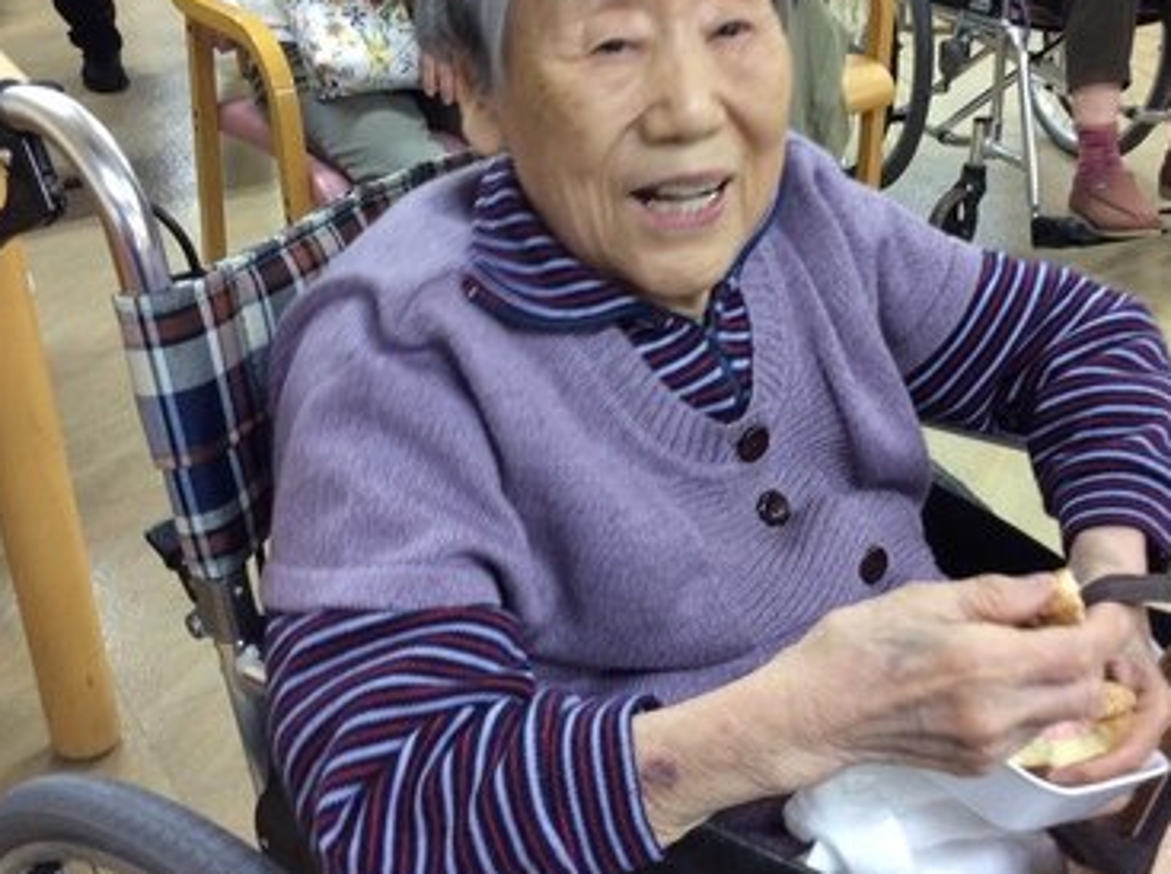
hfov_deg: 42.0
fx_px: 1520
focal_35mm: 45
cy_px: 394
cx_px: 683
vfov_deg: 32.1
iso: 100
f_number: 2.4
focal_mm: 3.3
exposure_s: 1/24
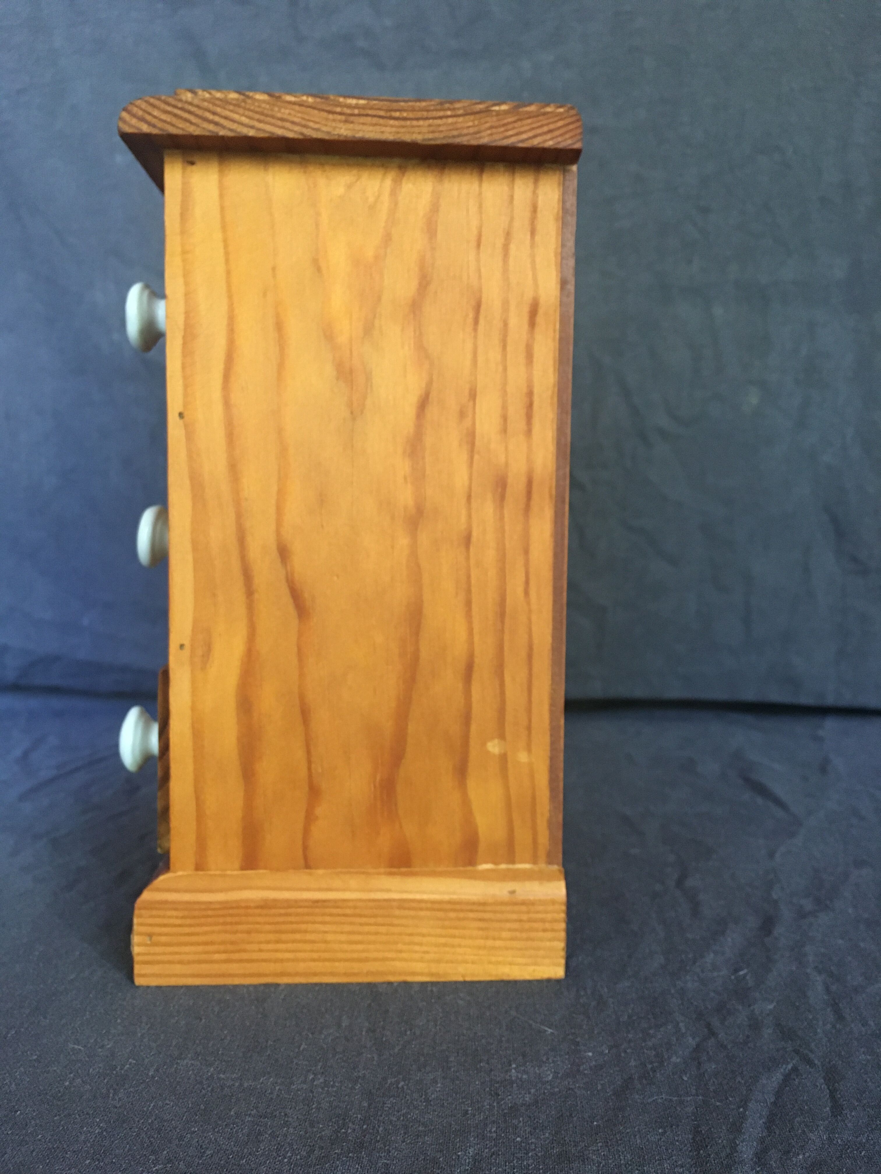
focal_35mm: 29
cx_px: 440
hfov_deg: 48.2
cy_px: 587
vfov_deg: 61.7
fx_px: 984
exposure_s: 1/17
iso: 200
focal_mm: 4.15
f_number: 2.2
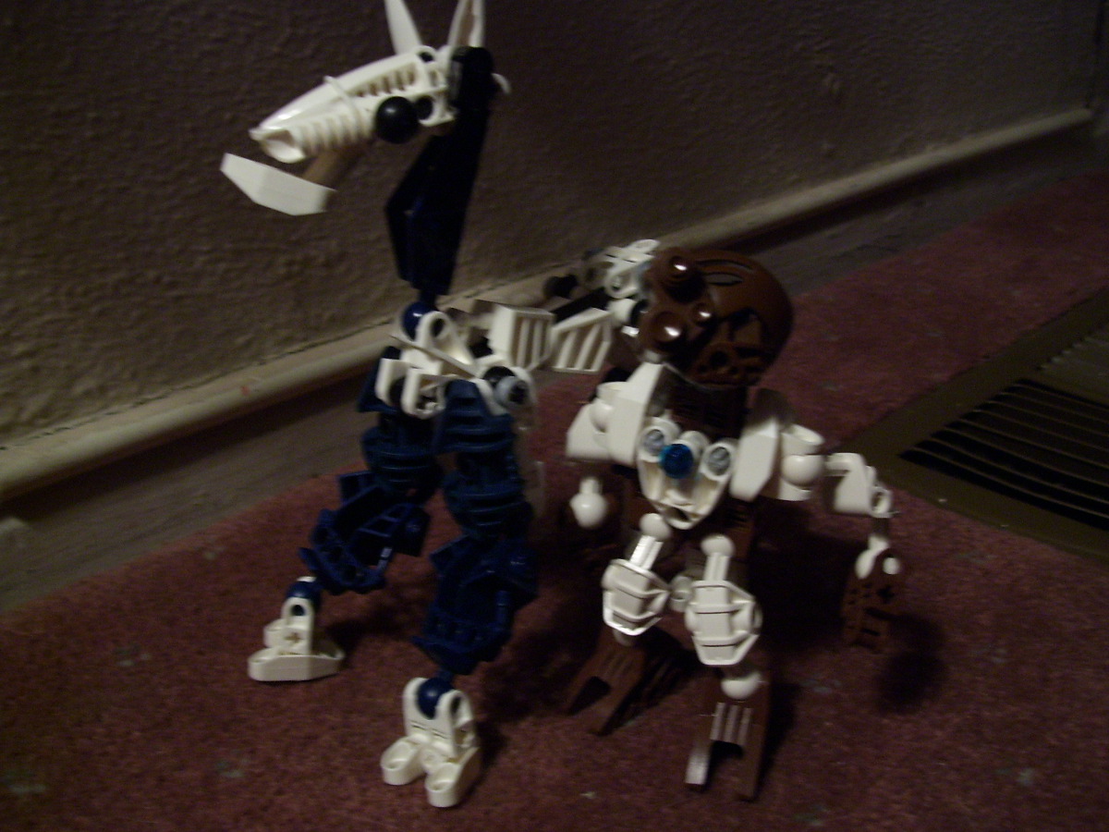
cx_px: 554
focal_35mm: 36
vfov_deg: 39.7
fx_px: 1153
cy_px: 416
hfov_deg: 51.4
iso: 160
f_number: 2.7
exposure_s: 1/8
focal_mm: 6
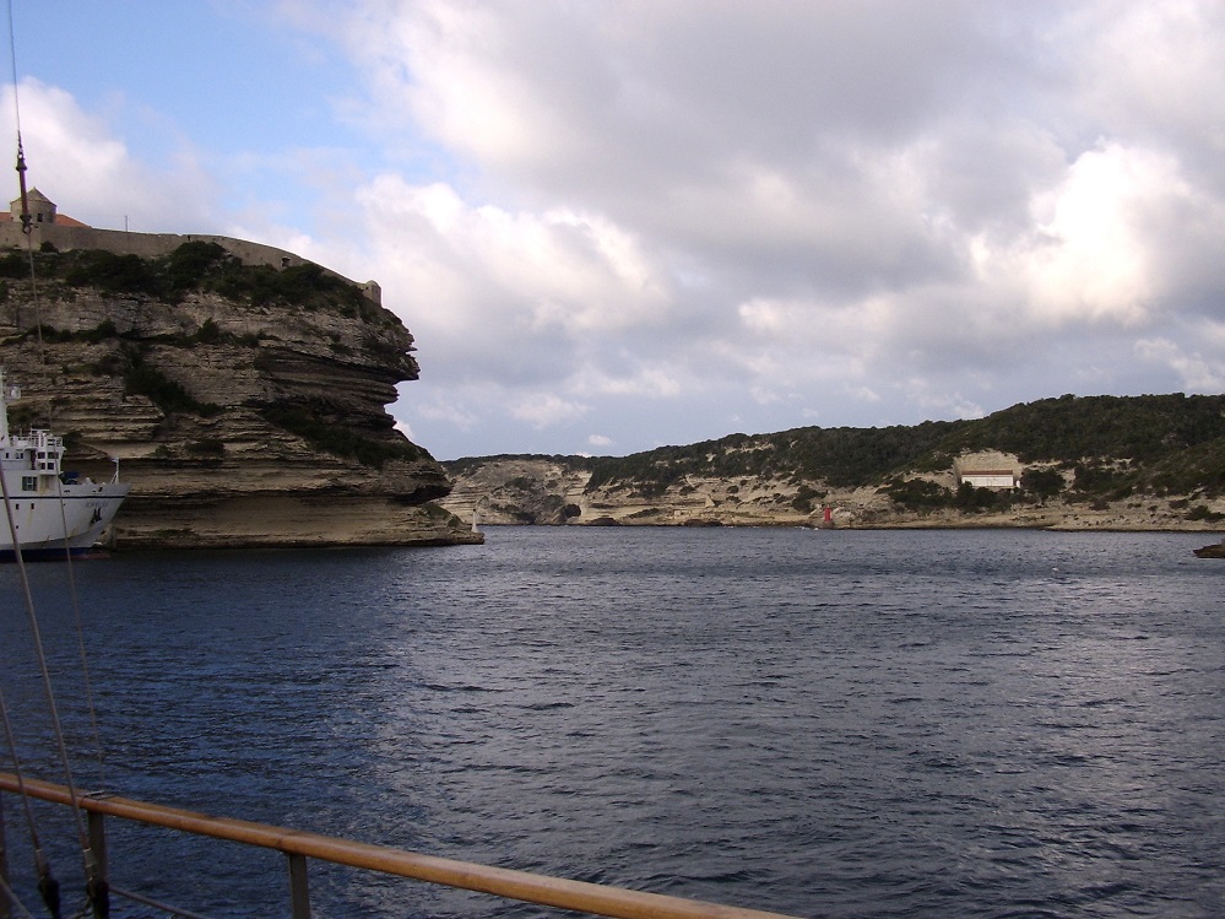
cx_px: 612
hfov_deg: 60.0
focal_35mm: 30
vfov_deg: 46.8
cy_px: 460
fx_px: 1062
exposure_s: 1/545
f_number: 4.1
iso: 71
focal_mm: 5.8
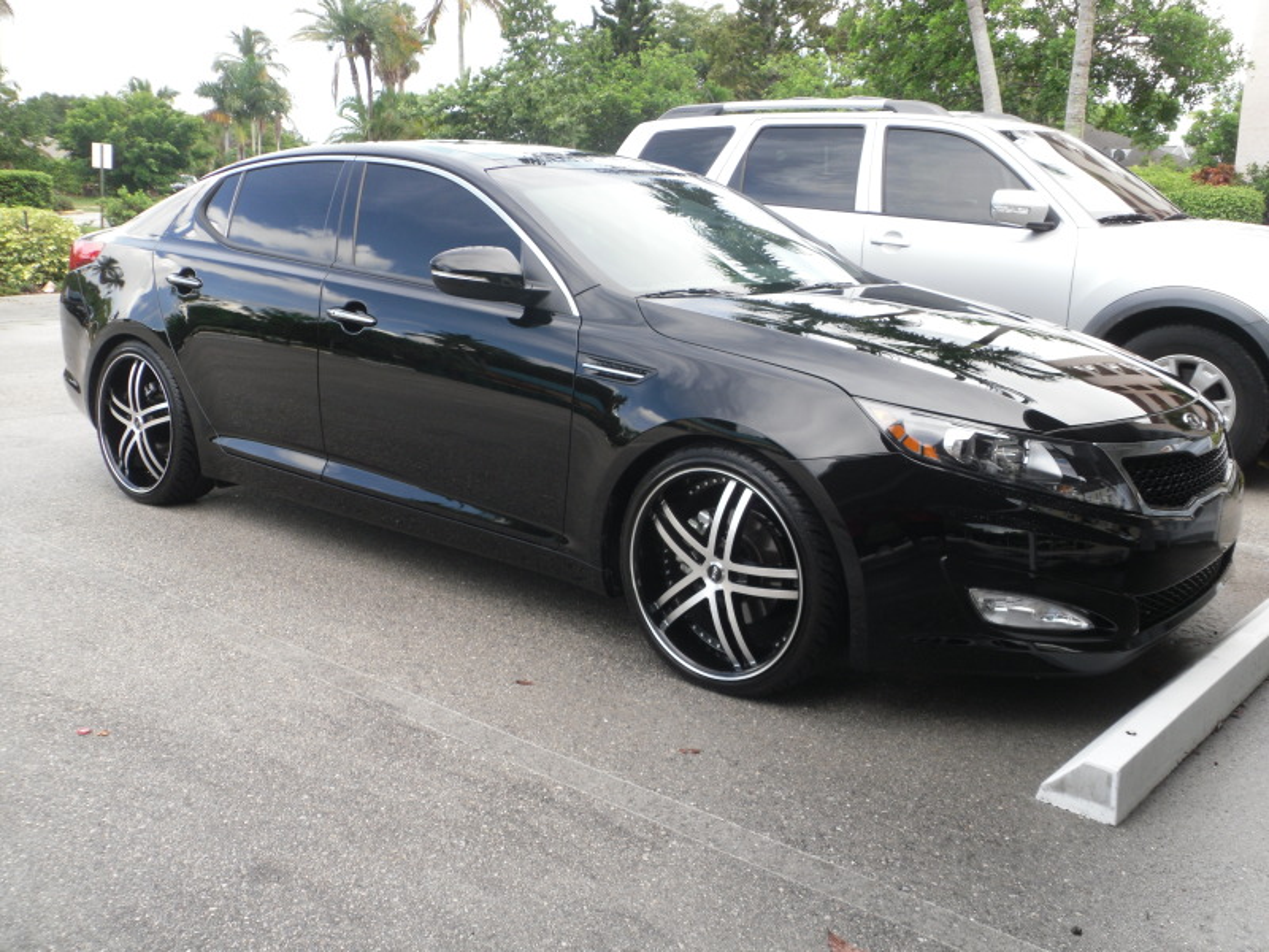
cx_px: 634
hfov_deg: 42.1
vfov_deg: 32.2
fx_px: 1650
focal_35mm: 45
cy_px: 476
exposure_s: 1/103
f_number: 3.5
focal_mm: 6.3
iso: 80
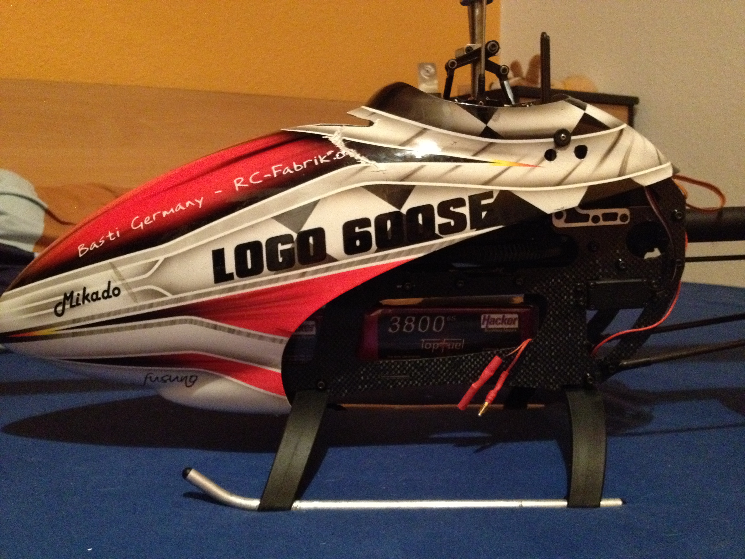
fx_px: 753
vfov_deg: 40.7
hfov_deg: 52.6
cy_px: 280
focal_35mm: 35
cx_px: 372
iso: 800
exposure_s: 1/15
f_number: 2.4
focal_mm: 4.28
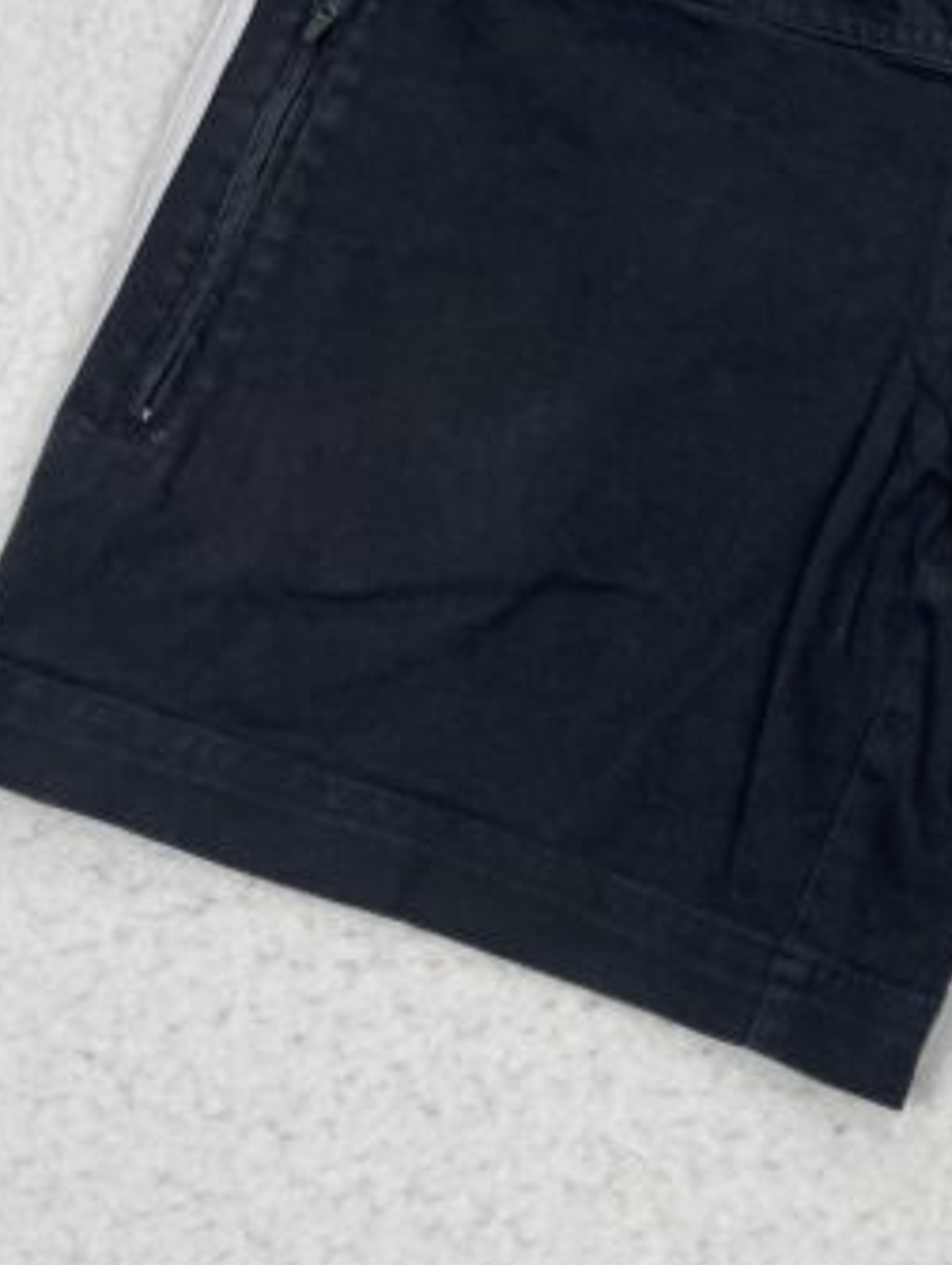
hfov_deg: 22.5
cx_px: 1020
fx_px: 2269
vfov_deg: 30.8
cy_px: 385
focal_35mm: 62
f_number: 1.6
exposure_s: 1/150
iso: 32
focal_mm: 4.2
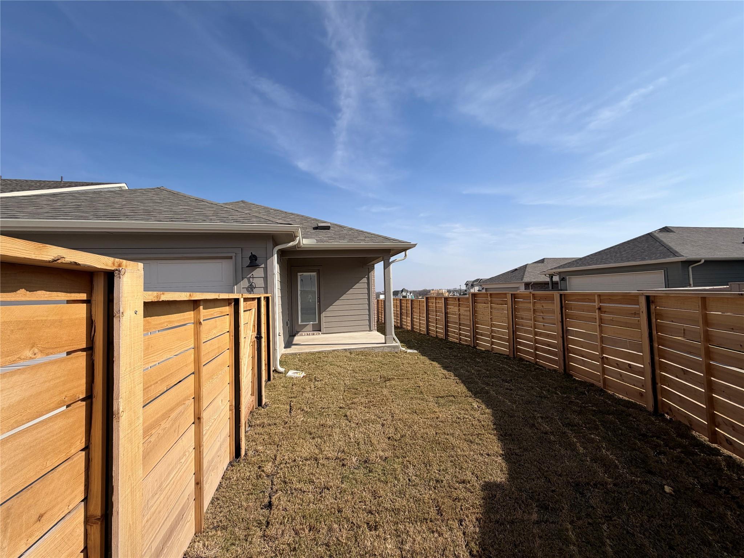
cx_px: 372
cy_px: 279
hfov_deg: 102.1
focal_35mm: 14
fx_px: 301
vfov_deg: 85.7
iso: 20
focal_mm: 2.22
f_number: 2.2
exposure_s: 1/1068
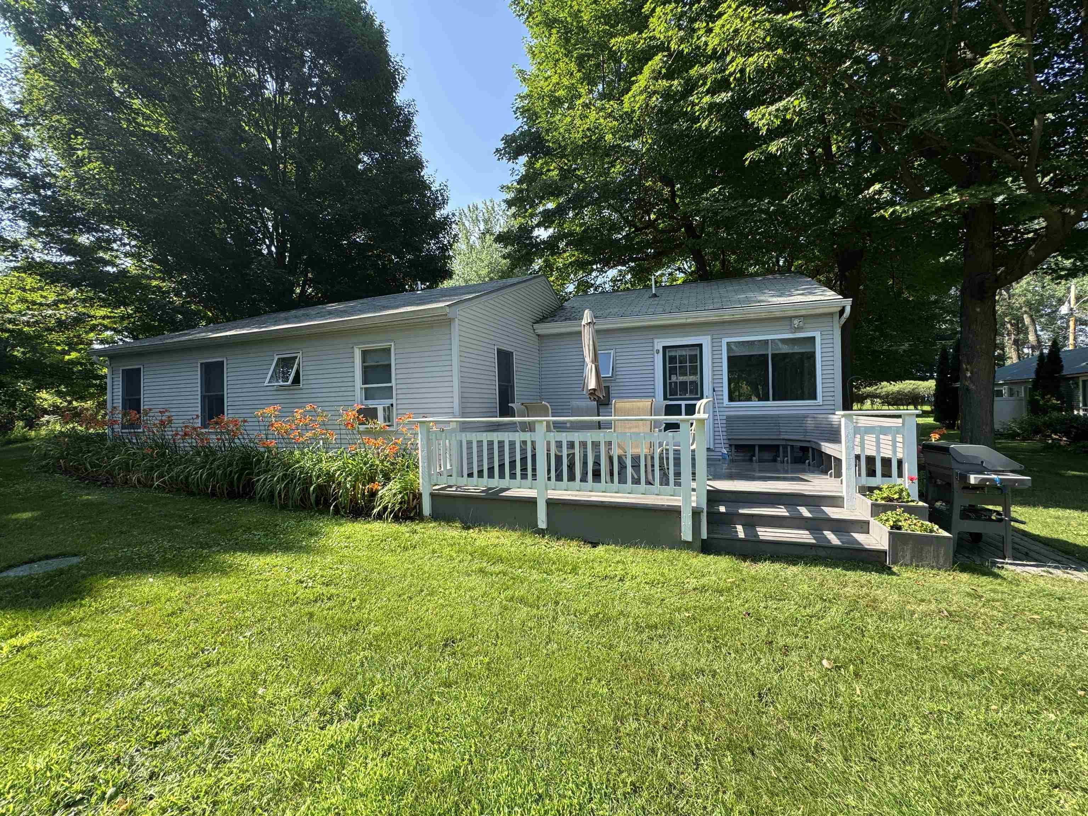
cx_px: 544
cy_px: 408
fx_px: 440
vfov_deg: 85.7
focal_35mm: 14
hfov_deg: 102.1
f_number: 2.2
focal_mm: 2.22
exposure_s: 1/498
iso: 40
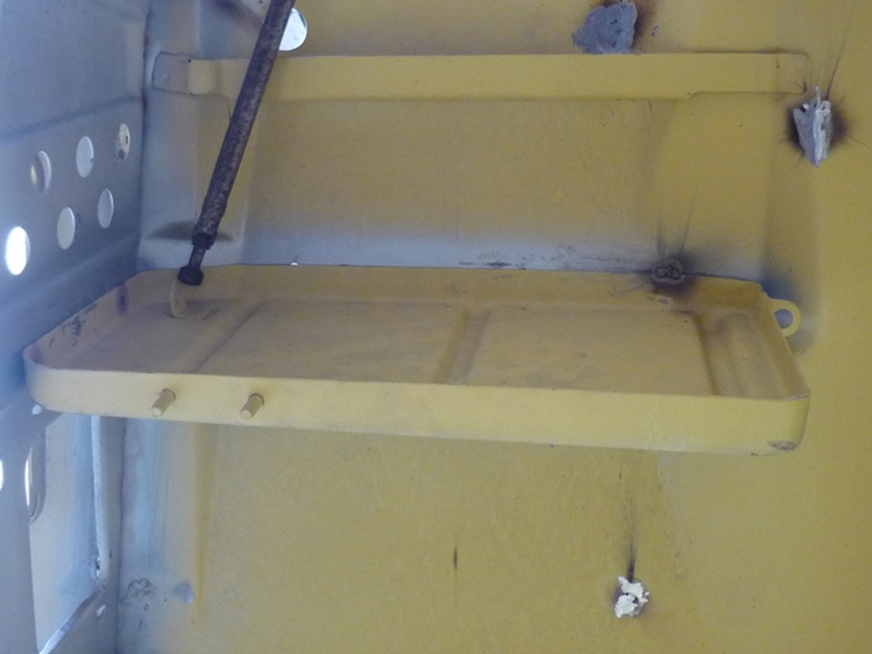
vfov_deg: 31.5
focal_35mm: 46
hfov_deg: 41.2
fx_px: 1159
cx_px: 436
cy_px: 327
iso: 400
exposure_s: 1/30
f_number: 2.8
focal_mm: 5.5
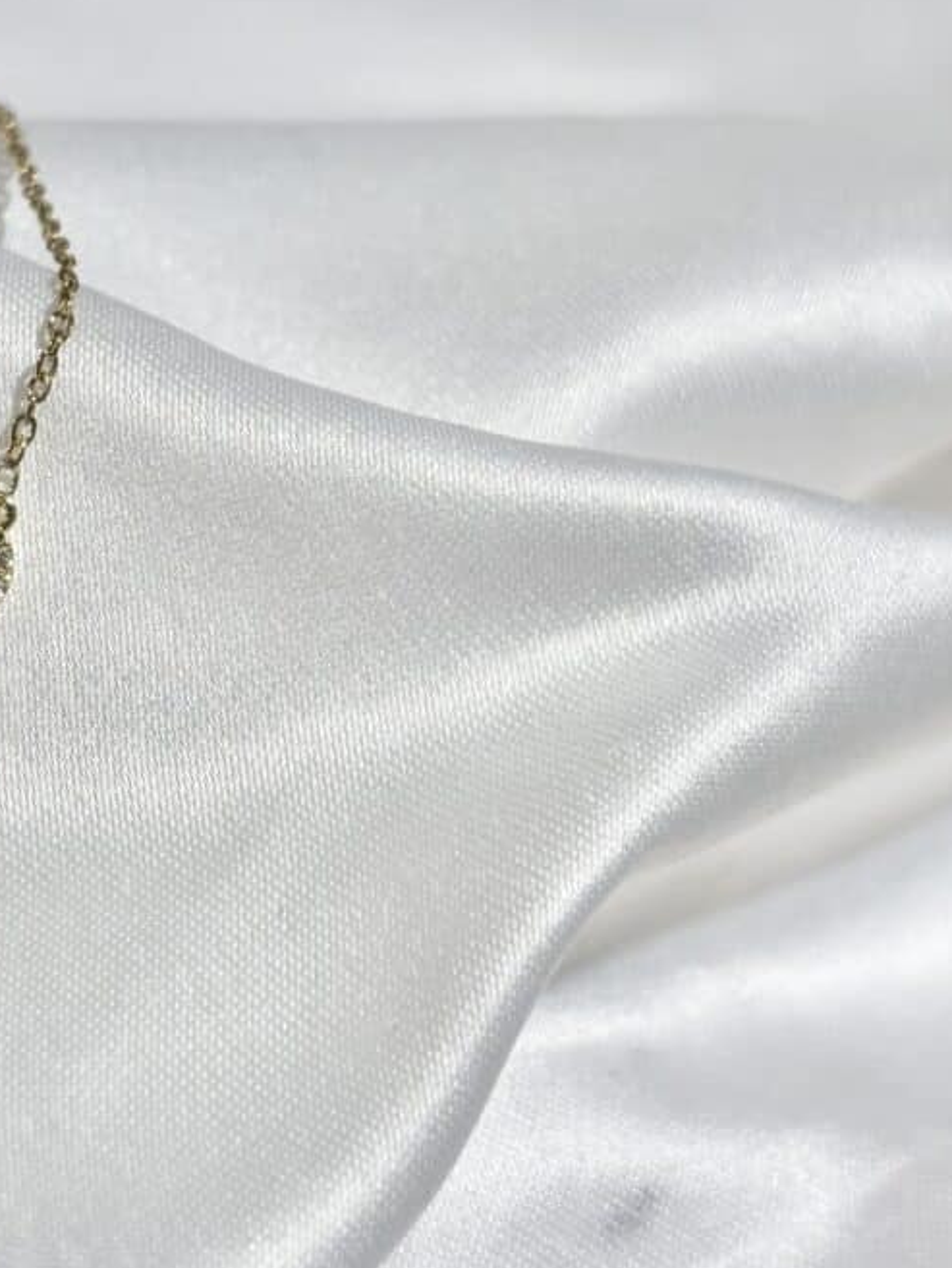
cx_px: 253
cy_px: 573
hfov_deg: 18.1
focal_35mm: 81
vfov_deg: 24.1
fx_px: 2969
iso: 32
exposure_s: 1/252
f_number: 1.6
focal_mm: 5.96
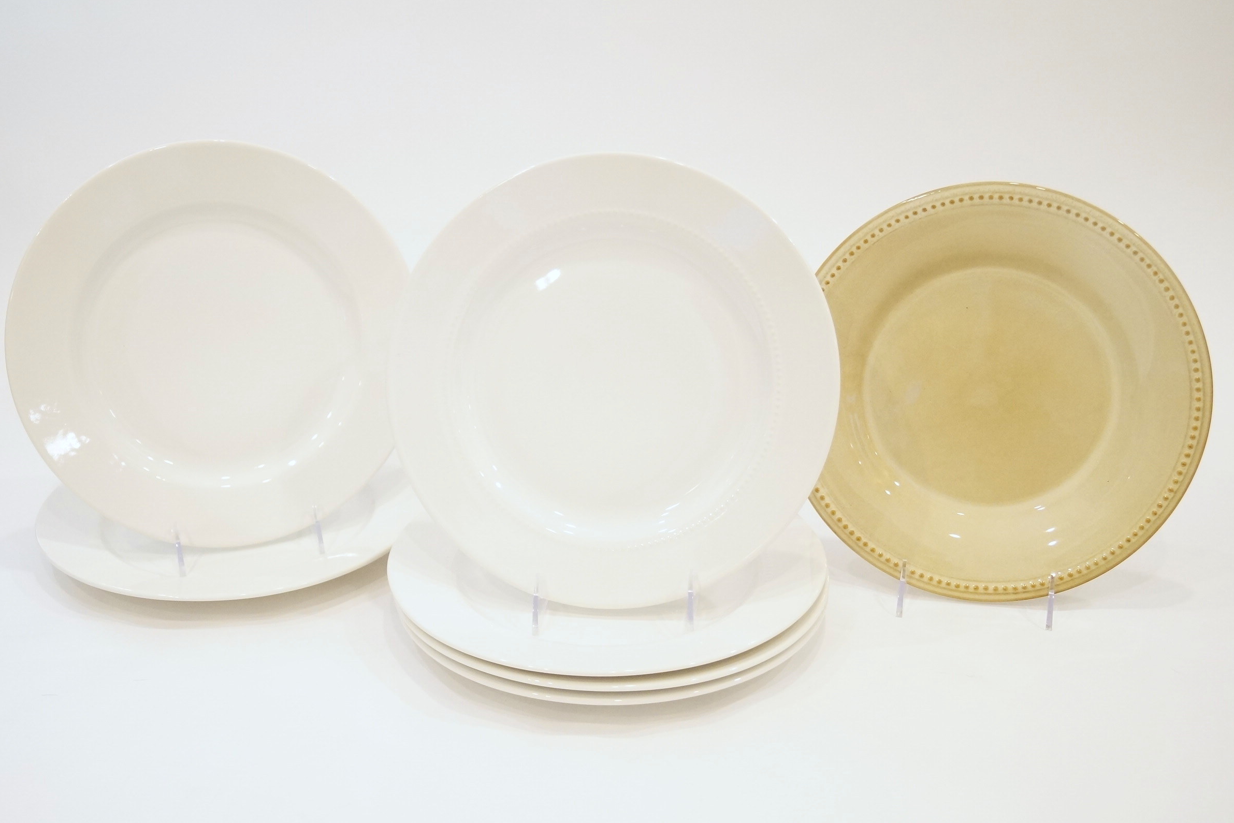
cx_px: 615
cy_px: 405
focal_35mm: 40
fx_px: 1371
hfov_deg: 48.5
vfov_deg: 33.4
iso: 2000
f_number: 4.5
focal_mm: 26
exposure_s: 1/60
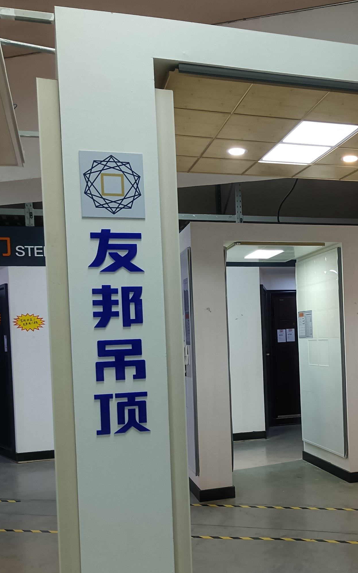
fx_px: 609
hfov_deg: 32.1
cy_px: 354
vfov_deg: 49.9
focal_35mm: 39
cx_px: 275
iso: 478
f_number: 1.9
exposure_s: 1/50
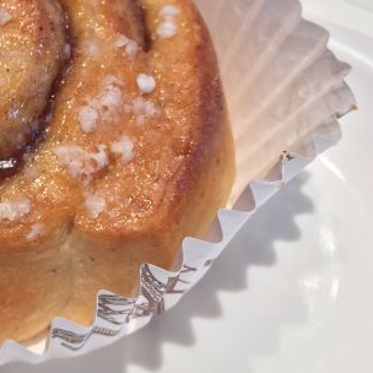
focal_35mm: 59
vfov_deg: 29.0
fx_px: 719
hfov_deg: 27.5
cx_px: 4
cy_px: 152
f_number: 2.2
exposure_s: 1/33
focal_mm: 4.15
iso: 32
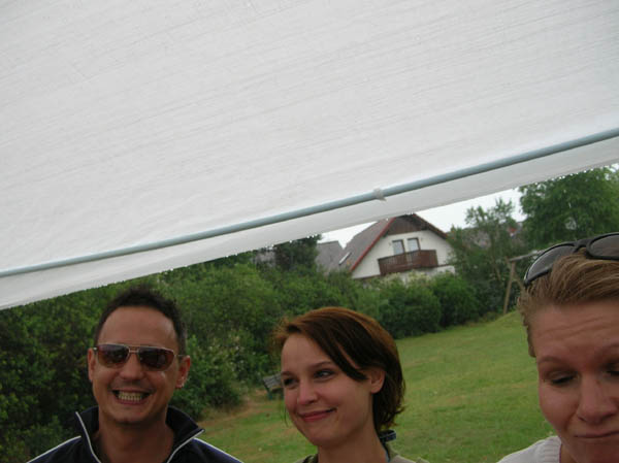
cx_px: 310
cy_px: 232
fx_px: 643
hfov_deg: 51.4
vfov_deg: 39.6
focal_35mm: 36
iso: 50
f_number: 2.7
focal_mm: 6
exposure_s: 1/125
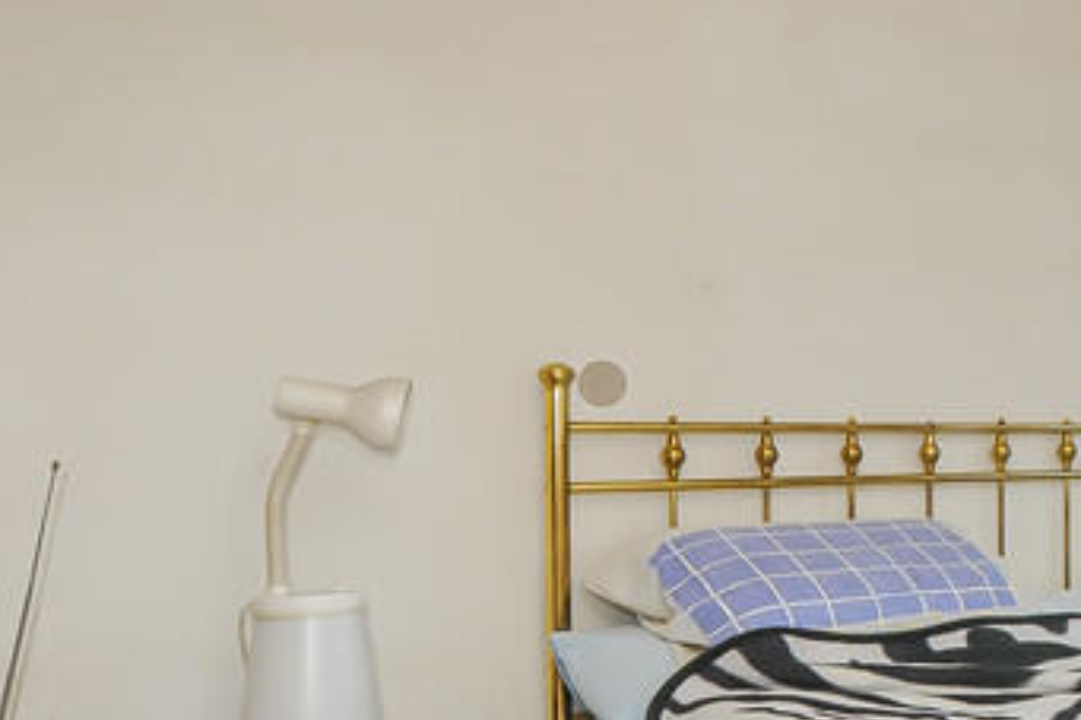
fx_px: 1351
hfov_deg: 31.3
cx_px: 1474
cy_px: 412
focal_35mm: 45
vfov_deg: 29.8
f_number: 13
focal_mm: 10
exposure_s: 1/15
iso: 400
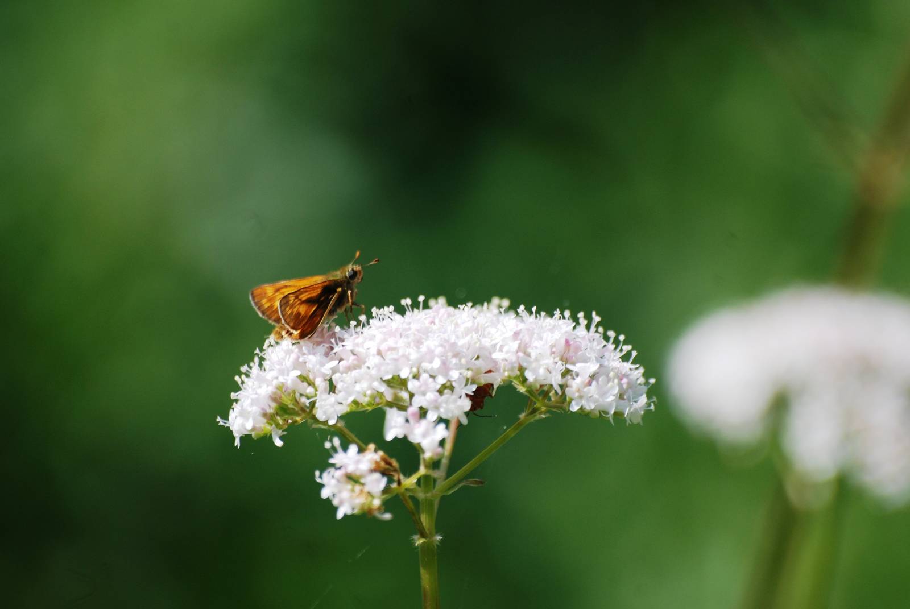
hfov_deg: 4.6
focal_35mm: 450
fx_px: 11388
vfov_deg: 3.1
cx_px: 455
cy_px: 304
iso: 200
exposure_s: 1/640
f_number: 5.6
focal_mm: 300
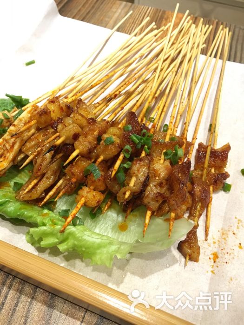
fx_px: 273
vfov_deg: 61.7
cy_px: 162
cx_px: 122
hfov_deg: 48.2
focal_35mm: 29
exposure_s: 1/33
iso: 160
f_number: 2.2
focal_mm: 4.15
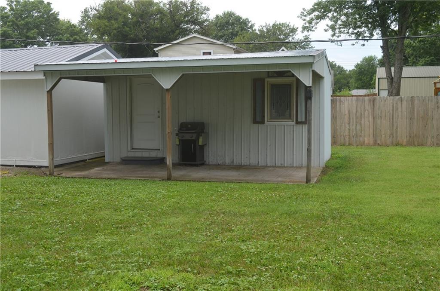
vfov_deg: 34.0
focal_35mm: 39
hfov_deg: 49.7
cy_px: 146
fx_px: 475
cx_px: 220
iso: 180
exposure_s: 1/250
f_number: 8
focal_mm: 26
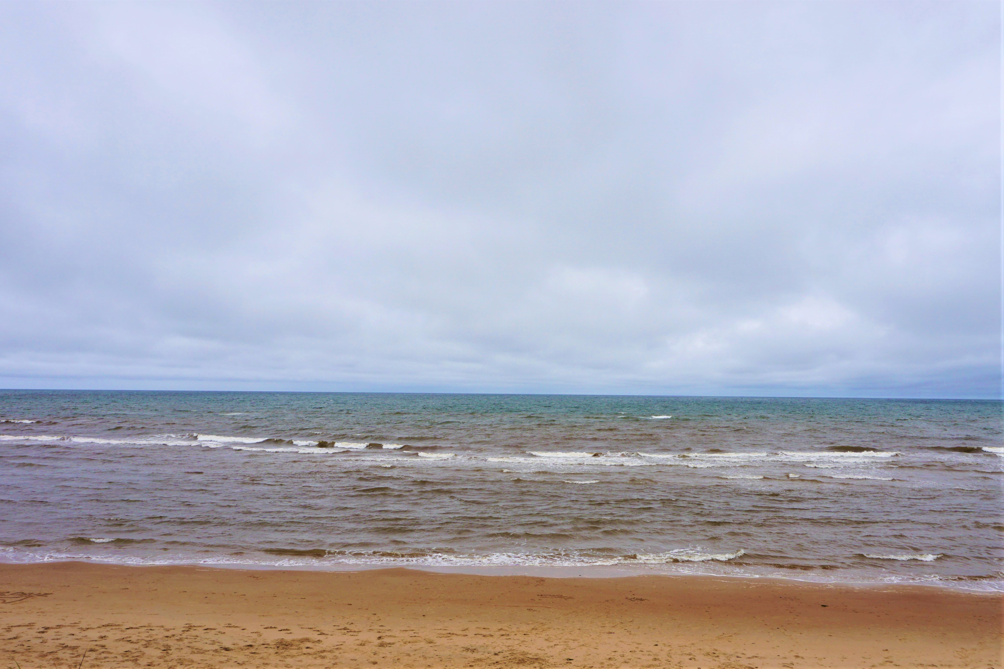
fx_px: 669
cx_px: 502
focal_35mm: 24
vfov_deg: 53.1
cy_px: 334
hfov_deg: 73.7
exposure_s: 1/200
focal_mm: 16
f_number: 11
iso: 100
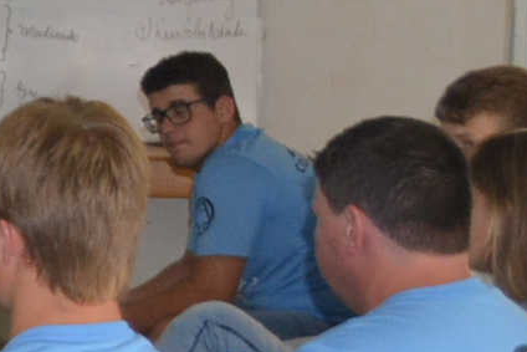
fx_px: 3412
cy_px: 117
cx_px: -997
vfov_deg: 5.9
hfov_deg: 7.8
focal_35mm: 233
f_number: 4
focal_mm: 22
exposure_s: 1/60
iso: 800
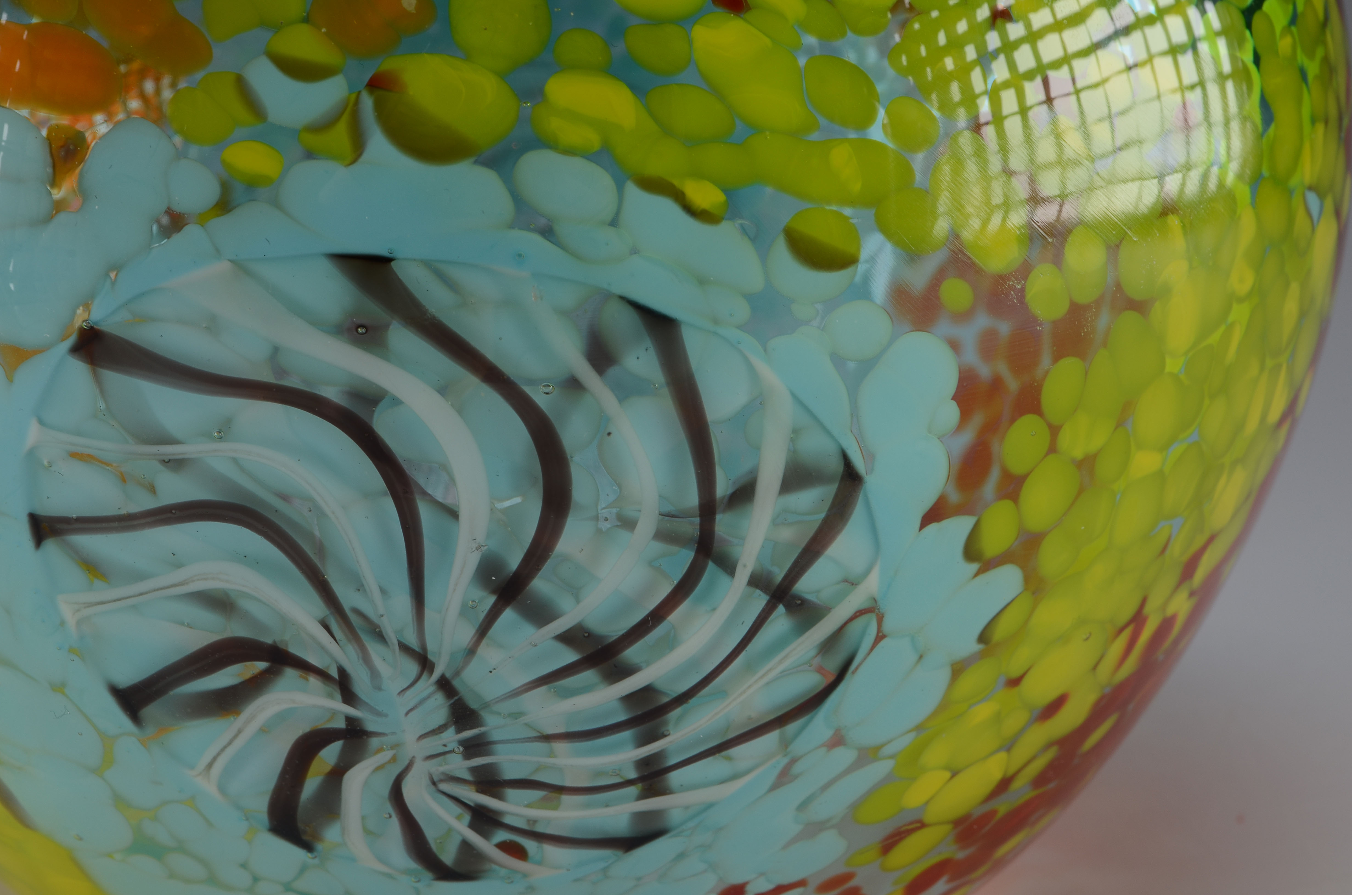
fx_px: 3092
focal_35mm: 82
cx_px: 676
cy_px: 448
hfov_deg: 24.7
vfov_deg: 16.5
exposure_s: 1/80
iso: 100
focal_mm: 55
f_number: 16
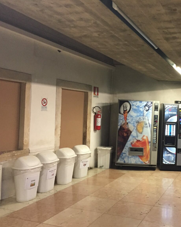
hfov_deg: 37.7
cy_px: 114
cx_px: 145
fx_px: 254
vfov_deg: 47.9
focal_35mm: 38
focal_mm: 4.15
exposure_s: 1/20
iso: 250
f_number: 2.2
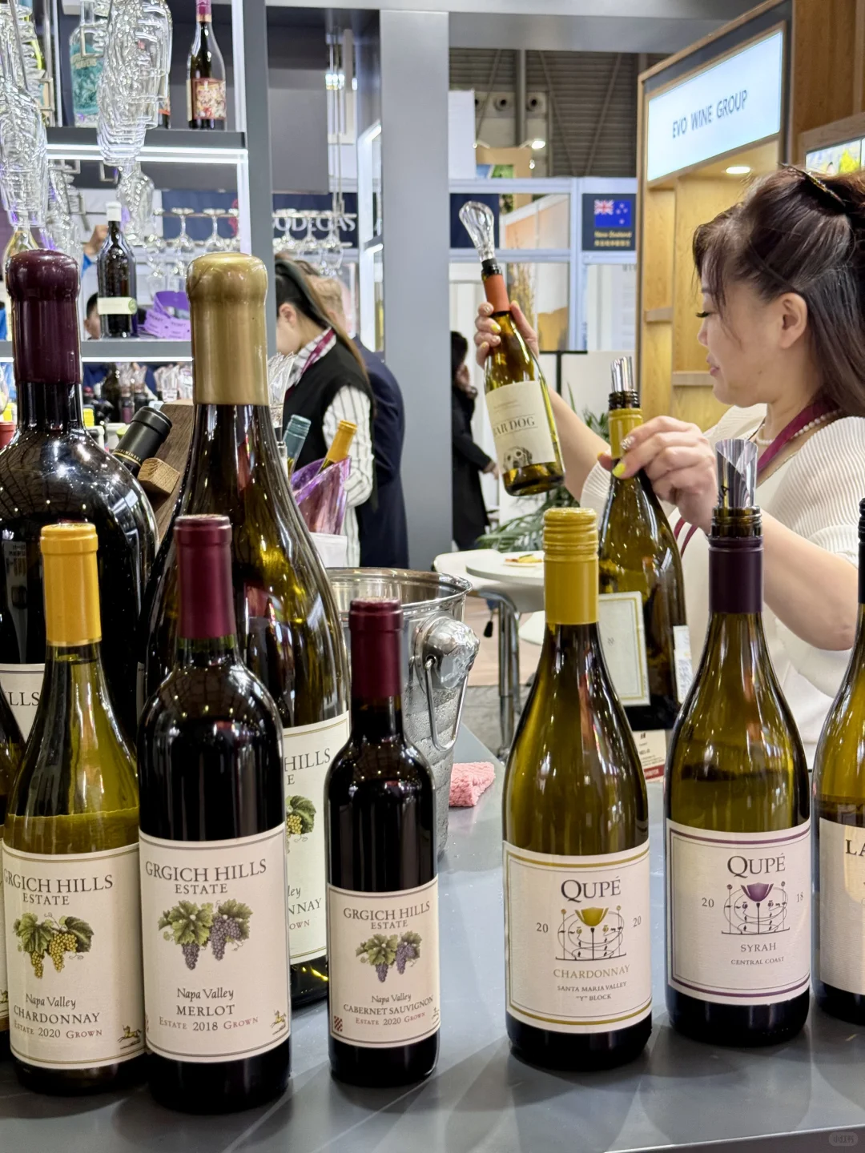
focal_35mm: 48
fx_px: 1599
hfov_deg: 30.3
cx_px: 432
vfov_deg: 39.7
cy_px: 576
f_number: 1.78
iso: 100
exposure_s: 1/50
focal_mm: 6.76
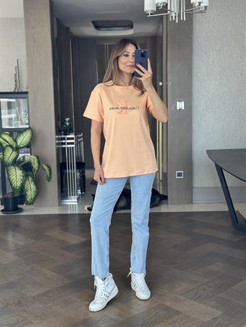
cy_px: 164
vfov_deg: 39.6
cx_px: 123
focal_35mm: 48
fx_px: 454
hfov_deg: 30.3
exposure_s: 1/76
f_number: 1.78
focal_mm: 6.86
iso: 125
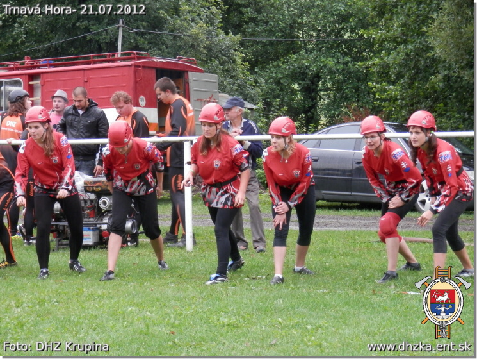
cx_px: 238
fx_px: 1462
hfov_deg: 18.5
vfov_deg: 14.0
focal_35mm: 106
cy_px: 180
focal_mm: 19
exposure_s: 1/60
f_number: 5
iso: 200
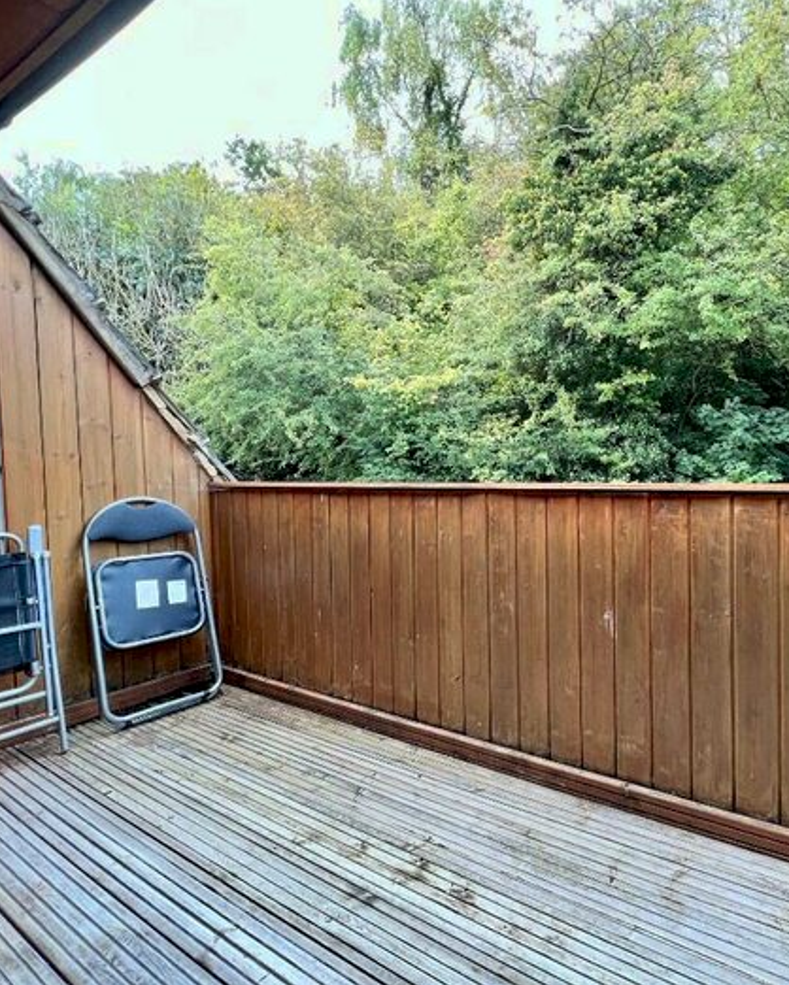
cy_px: 492
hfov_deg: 73.5
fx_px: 496
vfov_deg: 89.6
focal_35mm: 17
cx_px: 555
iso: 64
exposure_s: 1/99
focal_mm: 1.57
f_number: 1.8
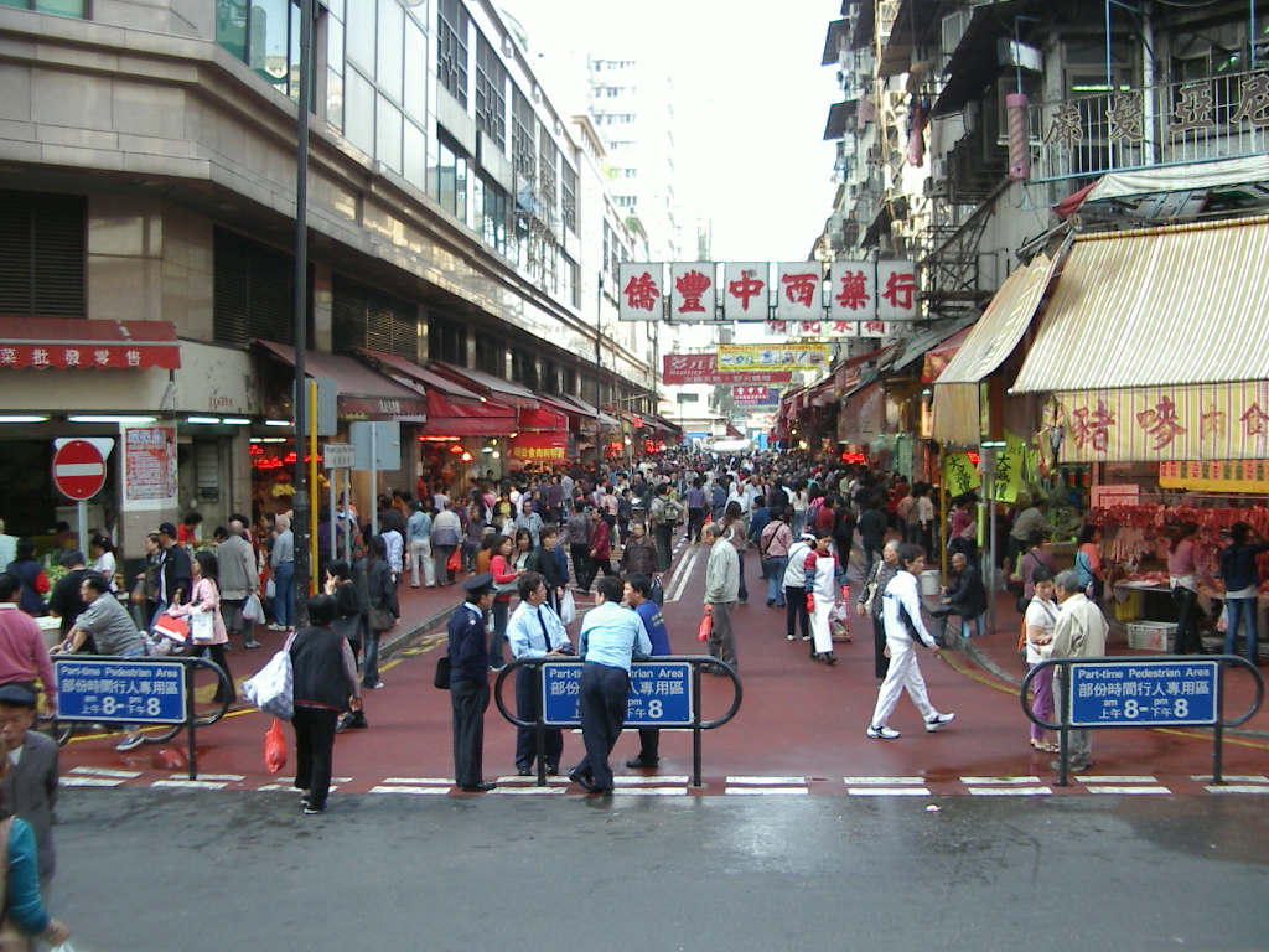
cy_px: 476
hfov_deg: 49.0
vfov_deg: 37.7
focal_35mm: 38
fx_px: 1393
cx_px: 634
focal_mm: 5.8
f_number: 2.6
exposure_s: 1/125
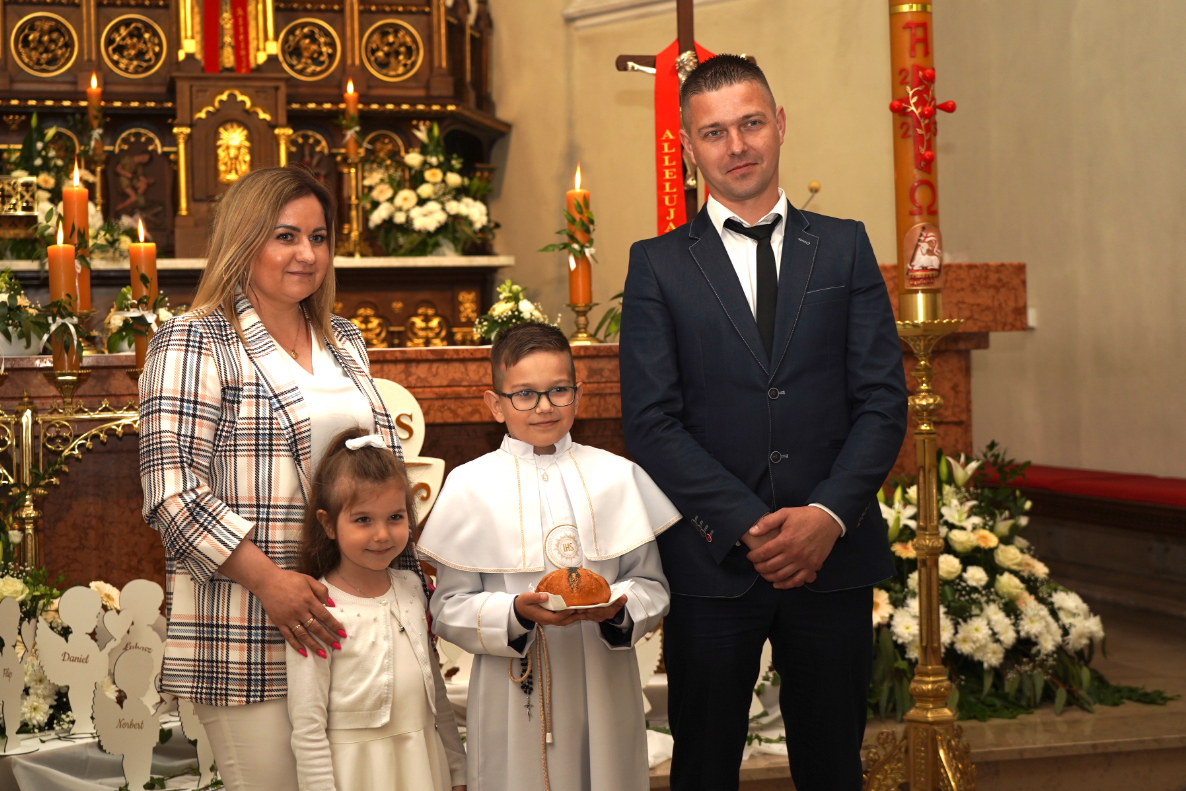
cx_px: 594
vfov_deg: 23.8
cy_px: 360
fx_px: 1878
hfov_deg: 35.0
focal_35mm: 57
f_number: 4
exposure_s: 1/100
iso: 400
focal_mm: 52
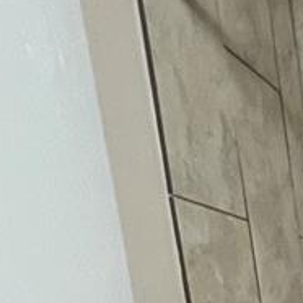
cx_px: 683
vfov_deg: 19.2
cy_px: 502
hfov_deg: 15.6
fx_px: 733
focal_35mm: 74
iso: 250
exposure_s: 1/60
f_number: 1.8
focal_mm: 1.57
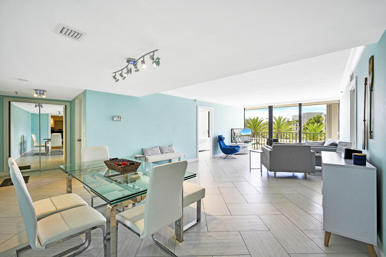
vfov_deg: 75.4
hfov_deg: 98.6
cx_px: 193
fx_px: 166
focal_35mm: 16
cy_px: 128
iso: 280
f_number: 11
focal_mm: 15.5
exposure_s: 1/500
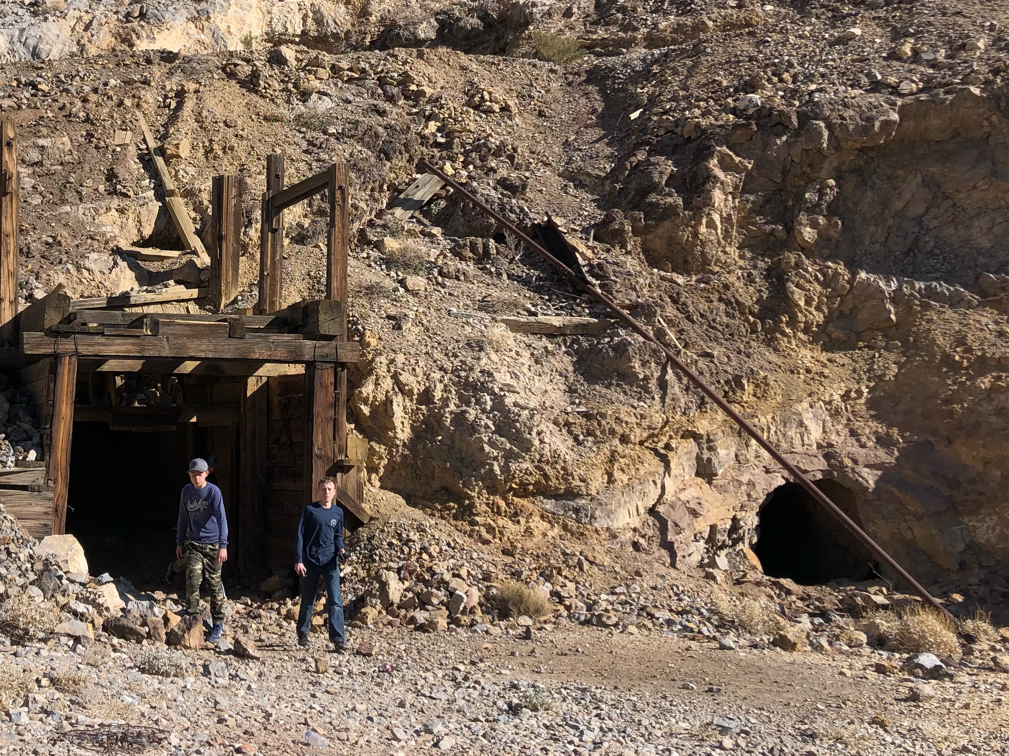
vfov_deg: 32.6
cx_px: 281
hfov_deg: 41.9
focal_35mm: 44
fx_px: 1282
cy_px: 253
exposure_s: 1/1736
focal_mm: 3.99
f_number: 1.8
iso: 20
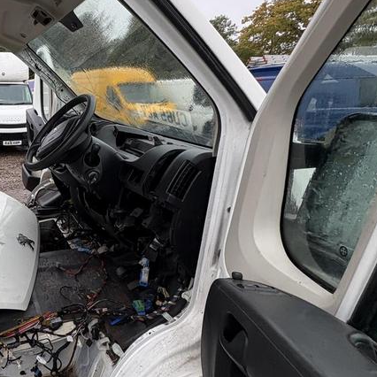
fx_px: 320
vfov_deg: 60.9
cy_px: 181
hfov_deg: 50.4
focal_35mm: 26
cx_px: 7
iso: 64
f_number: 2.2
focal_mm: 2.22
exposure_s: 1/99
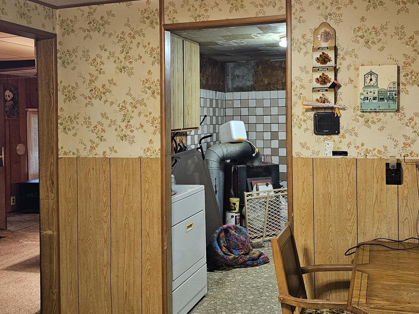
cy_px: 132
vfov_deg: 35.1
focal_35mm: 41
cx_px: 243
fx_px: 496
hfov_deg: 45.6
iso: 640
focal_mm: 6.3
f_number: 1.7
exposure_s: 1/60
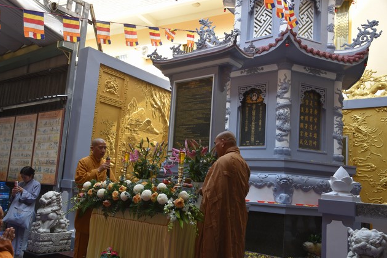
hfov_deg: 57.2
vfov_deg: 40.0
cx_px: 190
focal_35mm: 33
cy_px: 126
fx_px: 355
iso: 400
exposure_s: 1/160
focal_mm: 32
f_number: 6.3
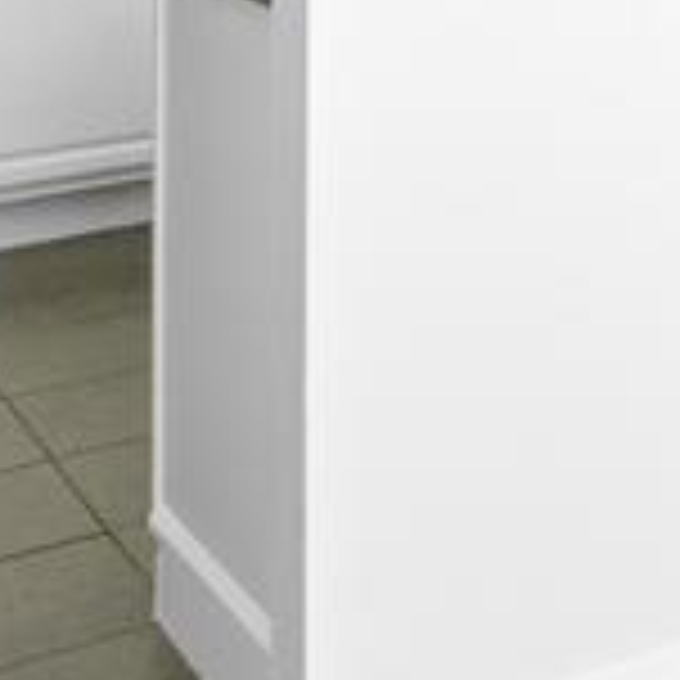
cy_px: -372
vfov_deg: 16.9
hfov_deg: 15.5
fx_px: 2045
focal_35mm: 92
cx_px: 1310
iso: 800
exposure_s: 1/20
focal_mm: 16
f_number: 8
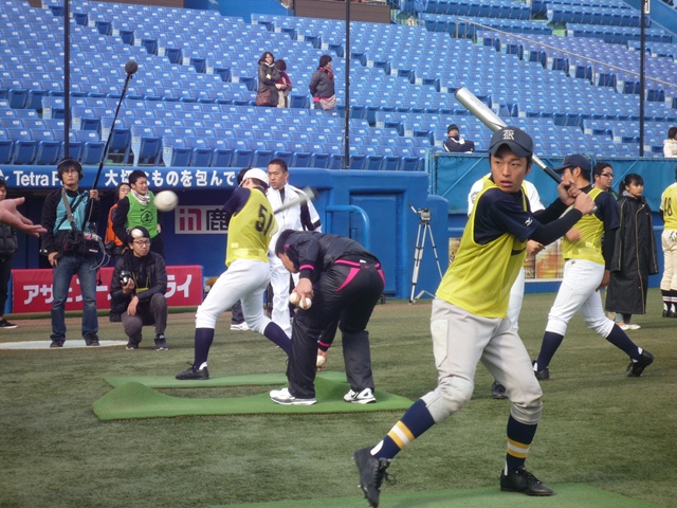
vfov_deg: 11.9
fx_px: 2445
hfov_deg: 15.8
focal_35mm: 125
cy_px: 254
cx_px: 338
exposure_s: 1/125
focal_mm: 22
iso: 100
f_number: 5.9
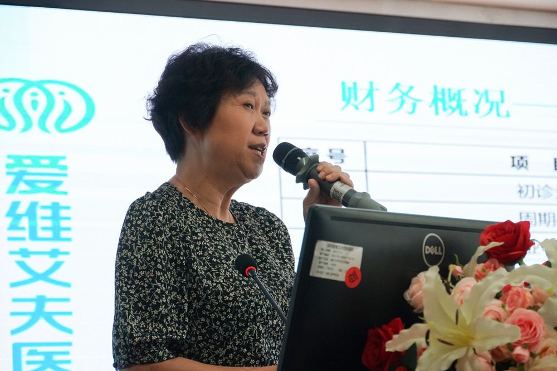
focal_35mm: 117
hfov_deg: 17.5
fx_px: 1810
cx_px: 278
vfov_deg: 11.7
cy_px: 186
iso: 1600
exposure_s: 1/160
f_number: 5.6
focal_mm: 78
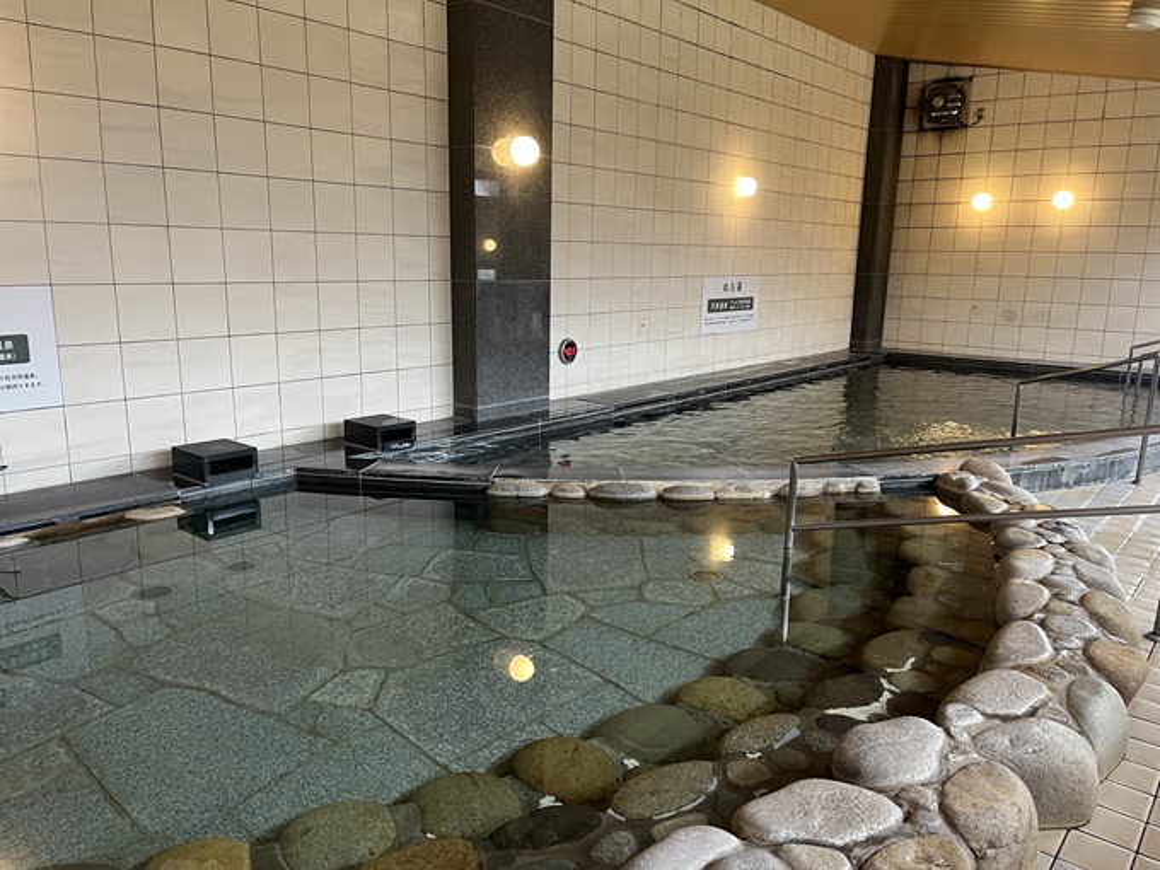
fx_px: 871
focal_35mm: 26
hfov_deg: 67.3
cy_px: 435
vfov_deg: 53.1
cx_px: 580
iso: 160
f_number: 1.6
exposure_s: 1/60
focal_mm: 5.1
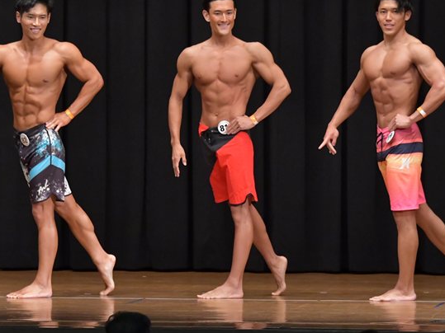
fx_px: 3586
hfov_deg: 7.1
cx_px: 168
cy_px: 160
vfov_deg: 5.3
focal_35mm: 279
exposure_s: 1/400
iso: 6400
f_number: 5.6
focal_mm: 135
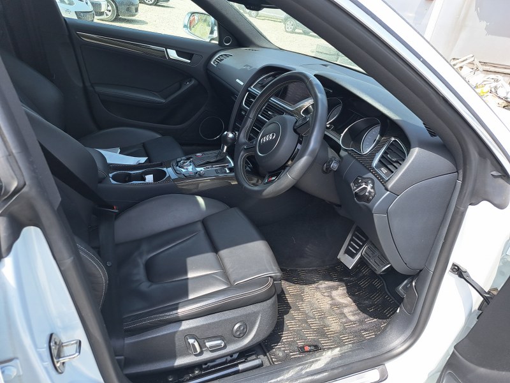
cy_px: 192
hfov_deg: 71.6
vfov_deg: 56.8
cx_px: 255
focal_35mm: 24
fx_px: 354
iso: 50
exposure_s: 1/359
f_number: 1.8
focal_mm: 5.23
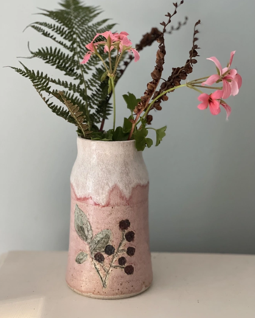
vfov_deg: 28.3
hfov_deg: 22.8
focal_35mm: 67
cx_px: 127
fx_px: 632
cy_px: 167
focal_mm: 7.5
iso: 500
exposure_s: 1/24
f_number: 2.2
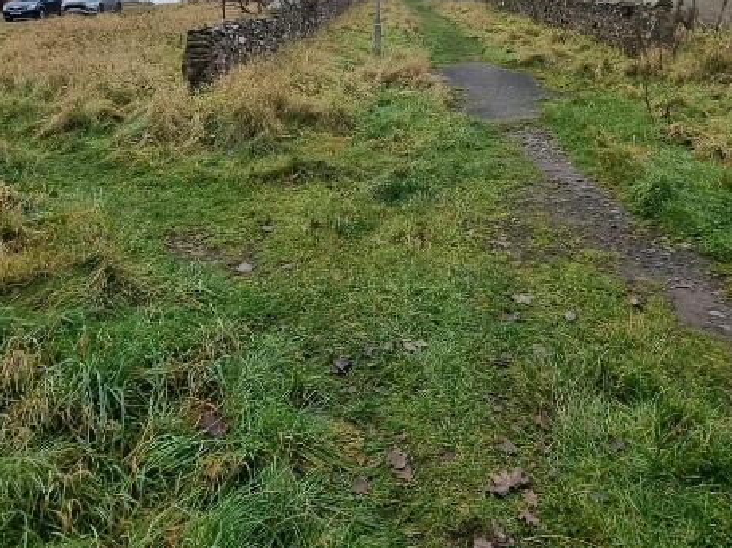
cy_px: 61
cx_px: 380
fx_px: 613
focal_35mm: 29
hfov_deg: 61.7
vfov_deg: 44.2
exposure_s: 1/305
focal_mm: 2.2
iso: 50
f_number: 2.2
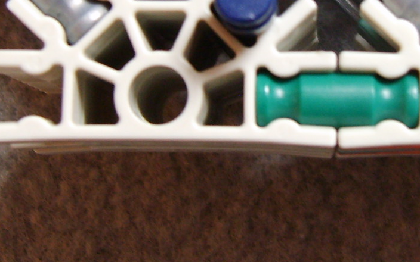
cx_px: 307
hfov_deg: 19.2
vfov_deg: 12.0
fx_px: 1236
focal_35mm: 108
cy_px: -13
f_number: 2.8
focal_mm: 7.4
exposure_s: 1/30
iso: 113
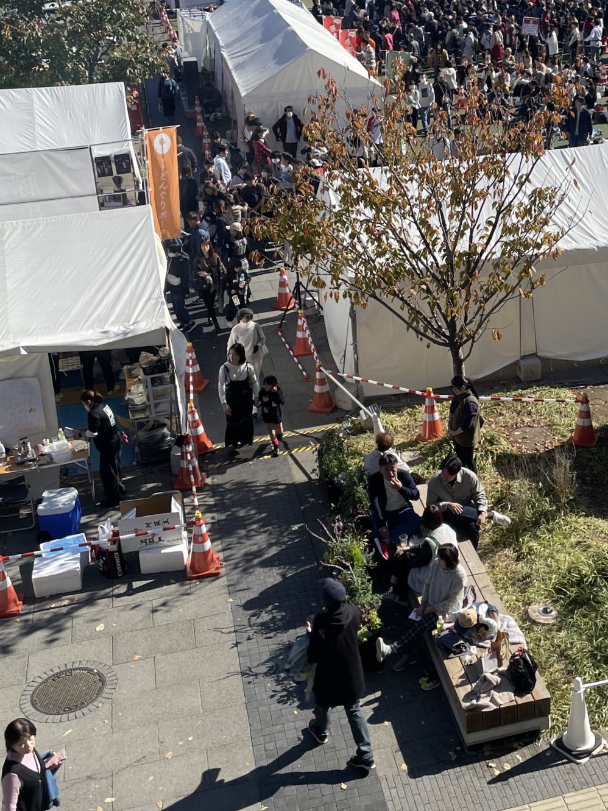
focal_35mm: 50
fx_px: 1171
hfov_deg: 28.5
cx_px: 483
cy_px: 275
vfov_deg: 37.8
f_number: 1.6
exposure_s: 1/2564
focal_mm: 4.2
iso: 32
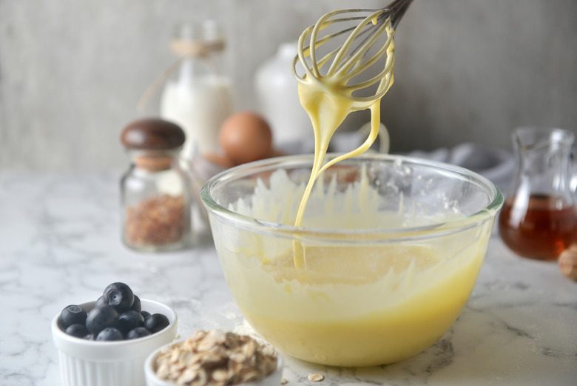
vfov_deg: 19.5
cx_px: 288
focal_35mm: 70
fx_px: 1123
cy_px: 193
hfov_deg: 28.8
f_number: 4
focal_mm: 70
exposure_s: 1/250
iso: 200
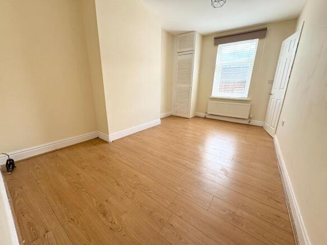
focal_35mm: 14
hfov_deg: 102.1
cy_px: 122
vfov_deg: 85.7
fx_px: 132
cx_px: 164
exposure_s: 1/168
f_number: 2.2
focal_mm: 2.22
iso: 64
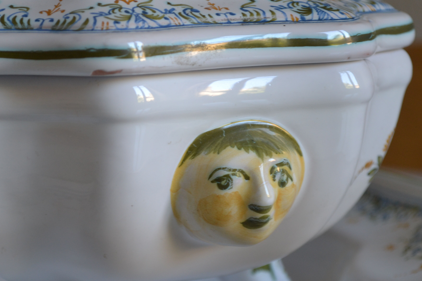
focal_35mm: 108
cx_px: 173
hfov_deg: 19.0
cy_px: 155
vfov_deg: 12.7
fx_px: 1262
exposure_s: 1/30
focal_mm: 55
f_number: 5.6
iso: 400
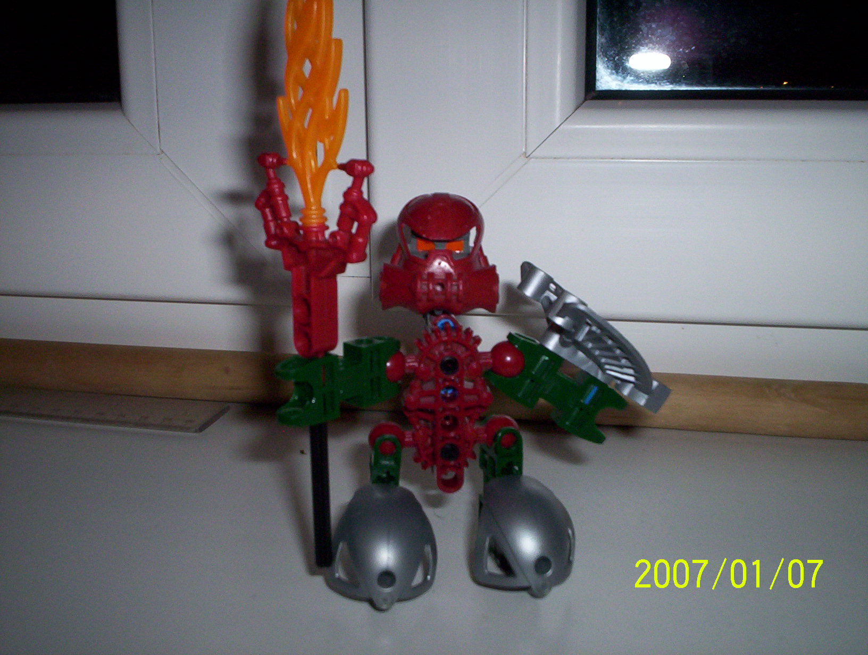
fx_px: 955
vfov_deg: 37.9
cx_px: 434
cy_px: 328
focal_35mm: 38
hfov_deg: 48.9
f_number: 4.5
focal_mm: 4.99
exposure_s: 1/60
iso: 140
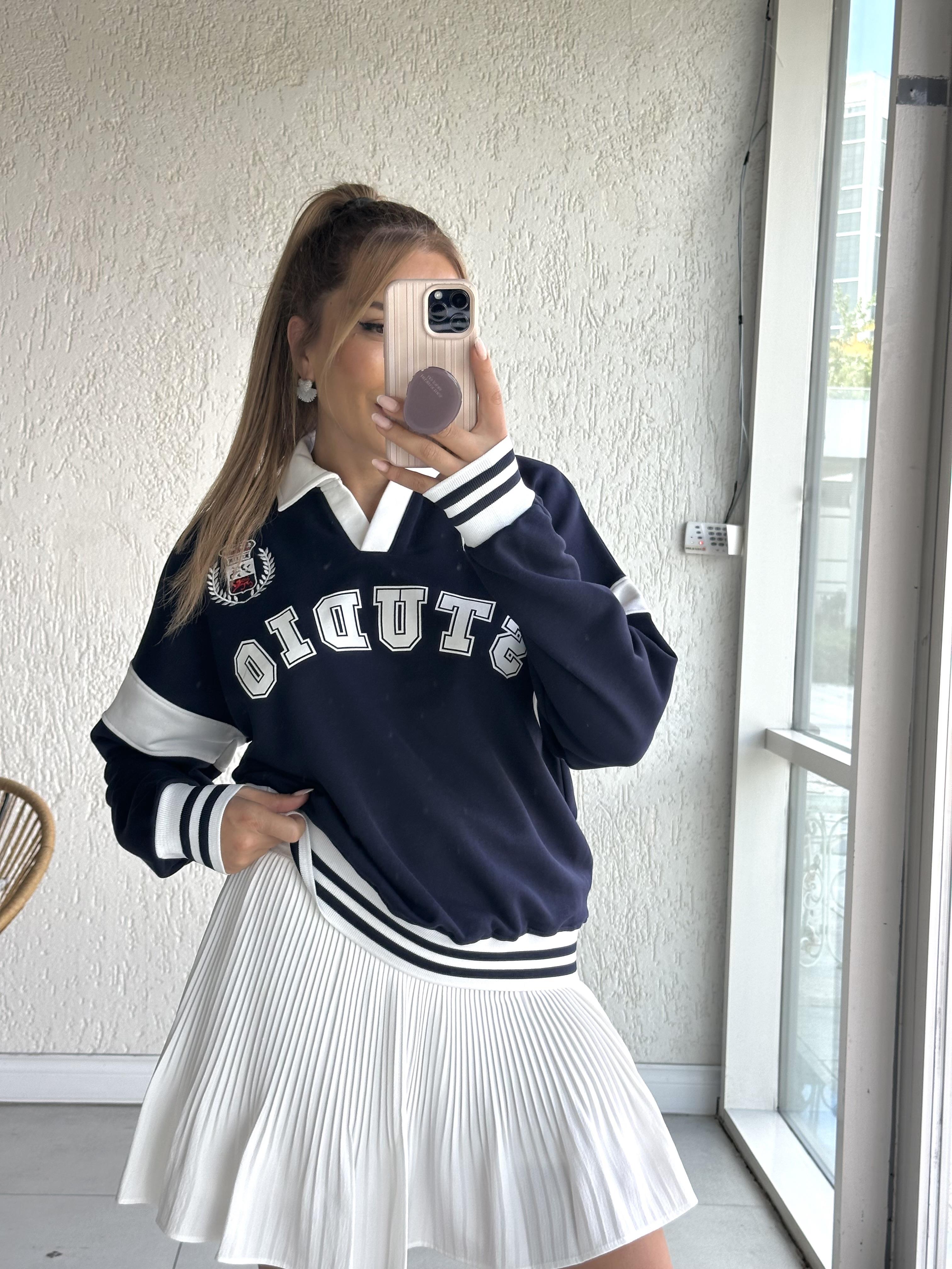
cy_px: 634
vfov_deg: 39.7
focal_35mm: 48
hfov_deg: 30.3
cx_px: 476
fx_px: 1760
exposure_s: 1/263
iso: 64
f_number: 1.78
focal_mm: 6.86
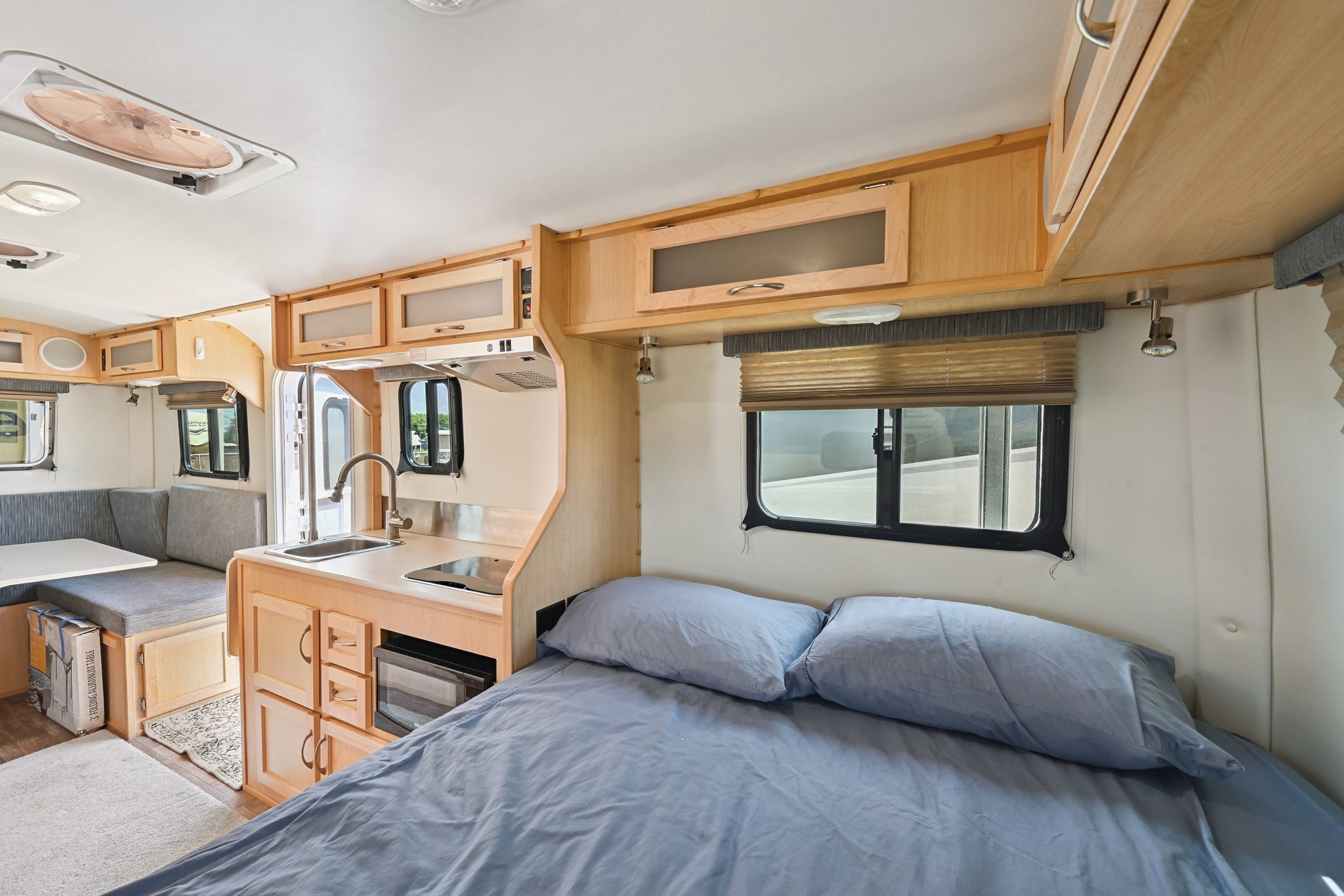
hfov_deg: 104.3
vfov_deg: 81.2
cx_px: 672
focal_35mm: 14
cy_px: 448
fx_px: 523
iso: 400
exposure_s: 1/15
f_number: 11
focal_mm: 14
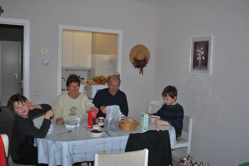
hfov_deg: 53.1
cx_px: 124
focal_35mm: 36
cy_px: 83
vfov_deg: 36.9
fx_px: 249
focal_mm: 24
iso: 200
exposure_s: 1/60
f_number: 4.2
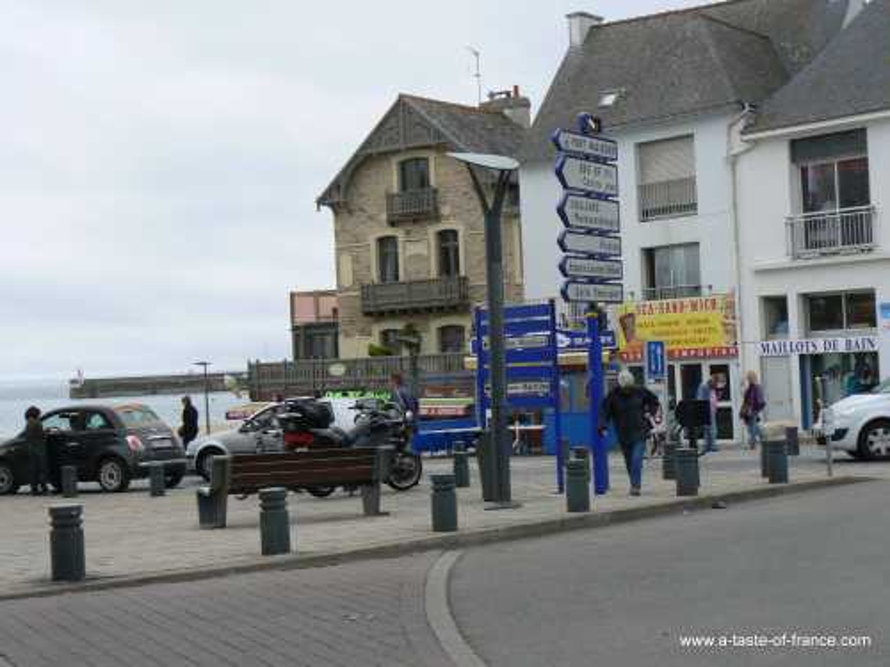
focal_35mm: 62
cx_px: 445
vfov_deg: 23.7
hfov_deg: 31.2
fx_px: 1594
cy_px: 334
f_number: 5
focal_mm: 10.4
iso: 80
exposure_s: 1/125
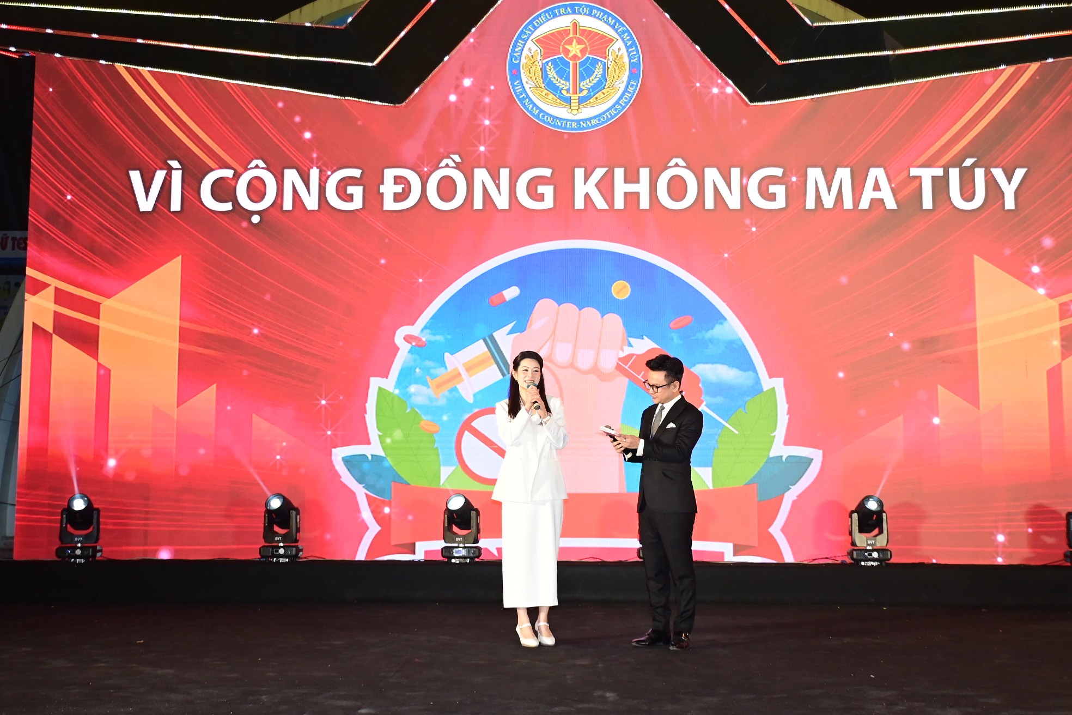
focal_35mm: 40
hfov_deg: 48.5
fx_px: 1191
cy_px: 358
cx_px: 536
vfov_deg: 33.4
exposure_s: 1/200
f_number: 5.6
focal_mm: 27
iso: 1600
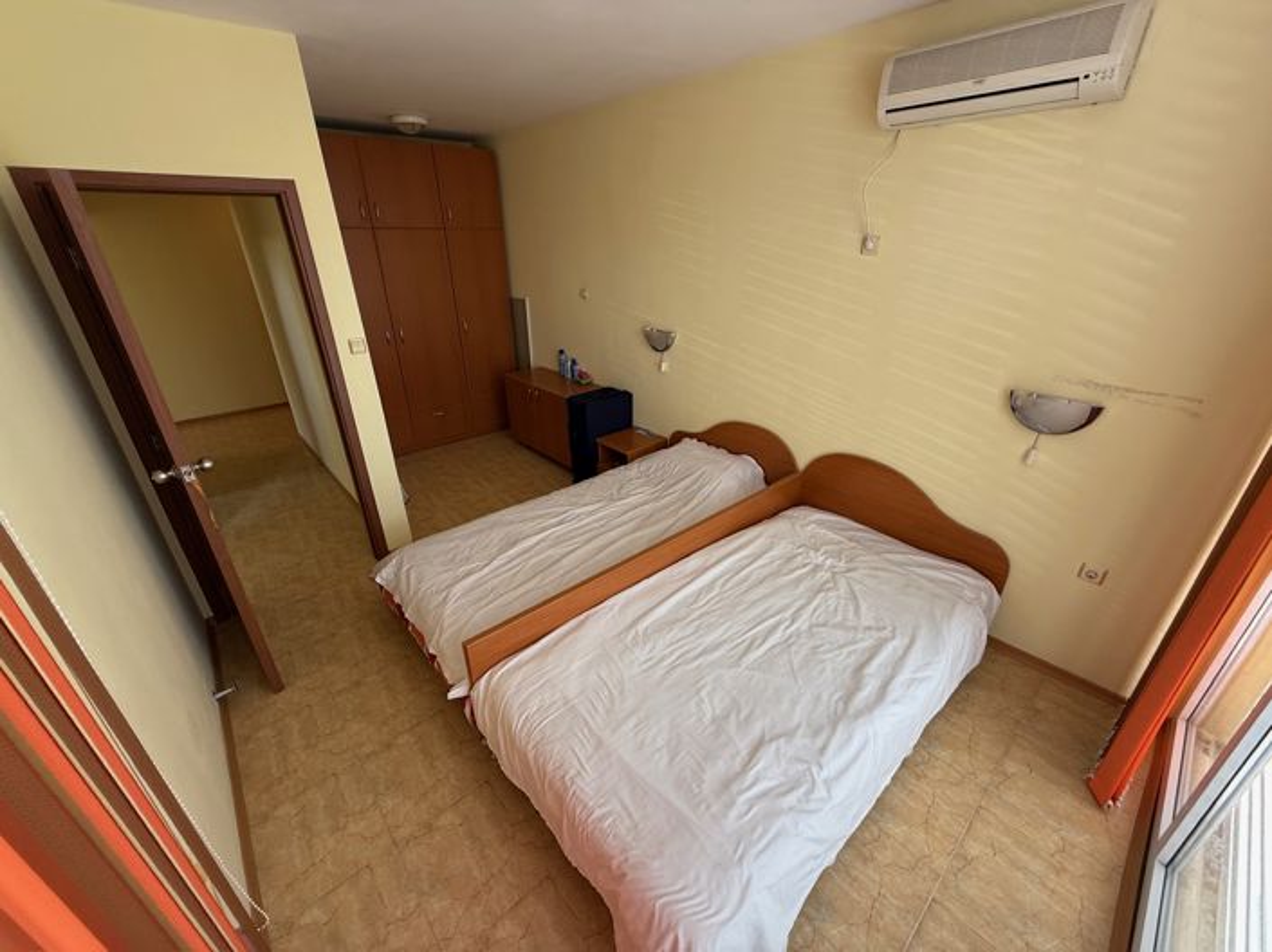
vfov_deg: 85.6
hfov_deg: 102.1
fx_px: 514
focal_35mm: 14
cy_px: 476
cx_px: 636
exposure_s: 1/99
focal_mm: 2.22
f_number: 2.2
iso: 125
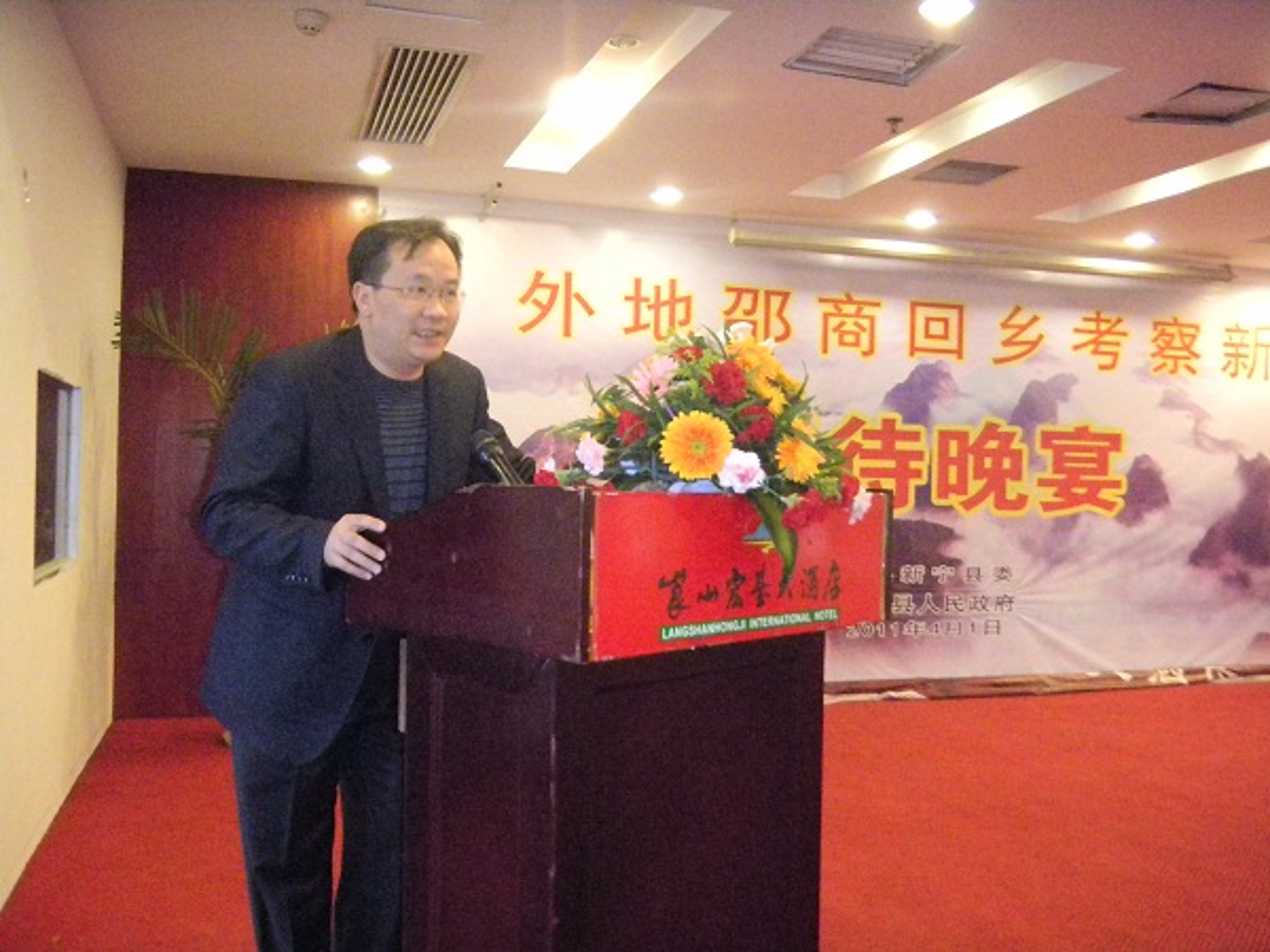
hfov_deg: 55.4
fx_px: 1211
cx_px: 635
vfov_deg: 42.9
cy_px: 476
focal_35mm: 33
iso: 1600
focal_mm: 6
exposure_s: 1/31.4
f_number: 3.9
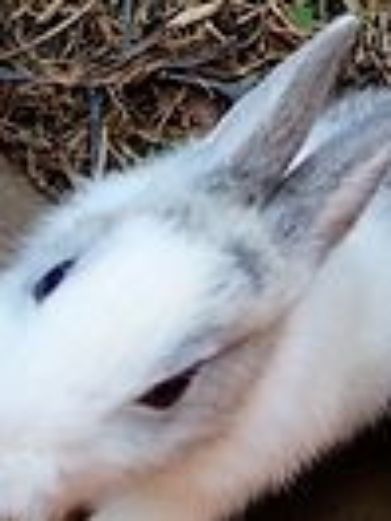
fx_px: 1717
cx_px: 1027
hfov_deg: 10.6
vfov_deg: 16.5
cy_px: -124
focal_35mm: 114
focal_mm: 8.8
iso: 125
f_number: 2.8
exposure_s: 1/60
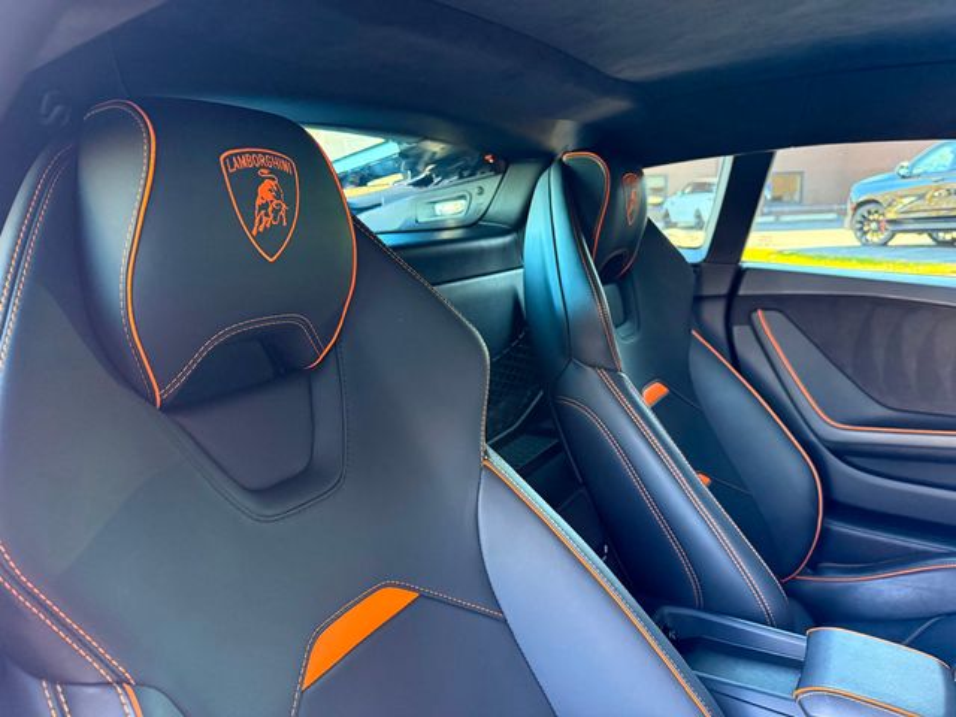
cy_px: 358
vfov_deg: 56.8
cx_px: 478
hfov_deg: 71.6
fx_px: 663
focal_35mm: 24
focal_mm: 6.76
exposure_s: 1/60
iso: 800
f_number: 1.78
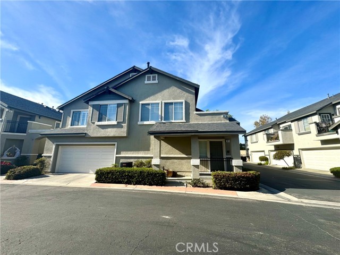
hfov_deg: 102.1
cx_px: 170
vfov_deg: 85.7
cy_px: 128
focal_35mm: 14
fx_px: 138
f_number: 2.2
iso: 40
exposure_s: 1/1395
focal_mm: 2.22
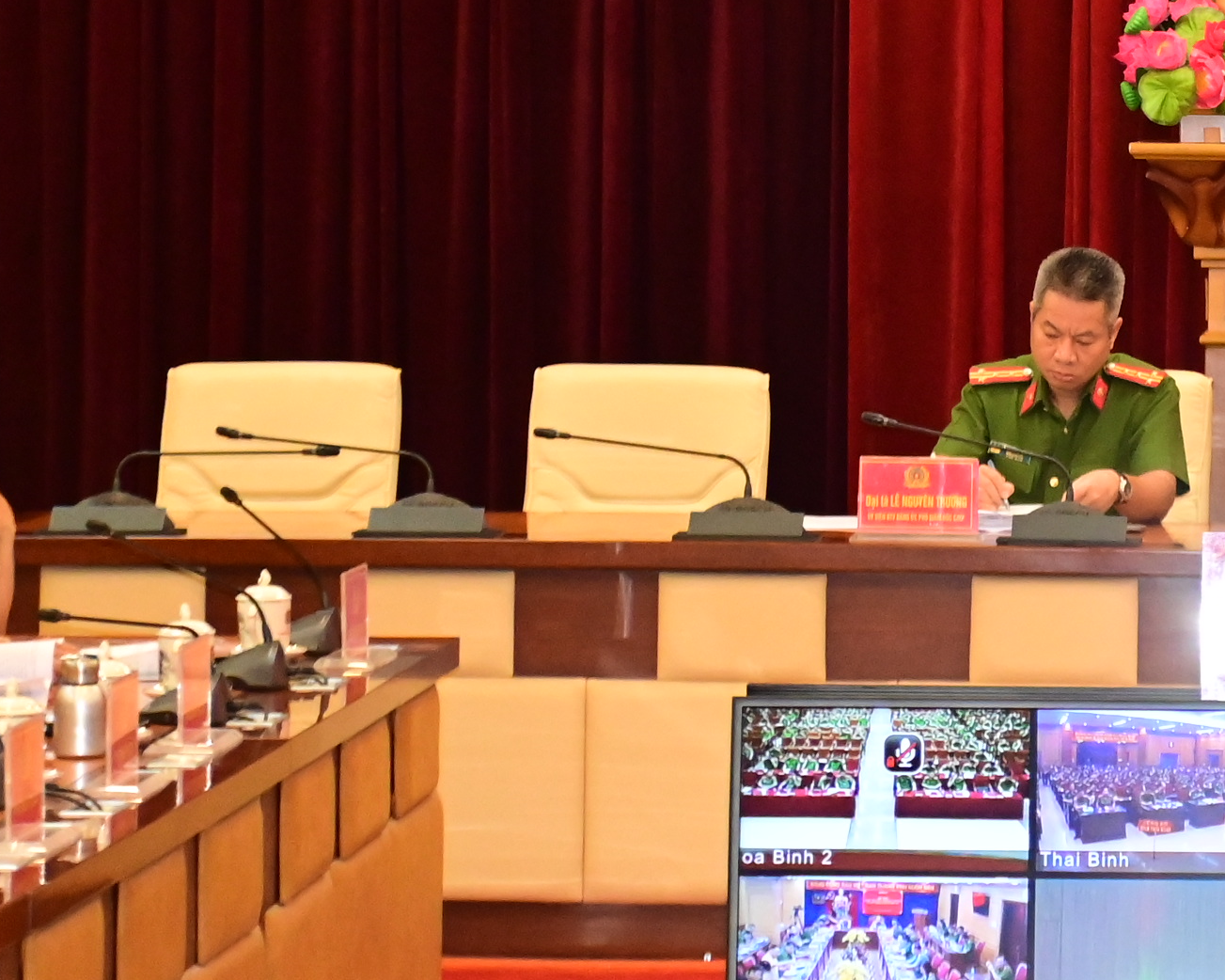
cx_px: 1264
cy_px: 94
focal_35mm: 191
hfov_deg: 10.0
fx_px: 6924
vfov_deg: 8.1
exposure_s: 1/200
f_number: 5
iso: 5000
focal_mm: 60
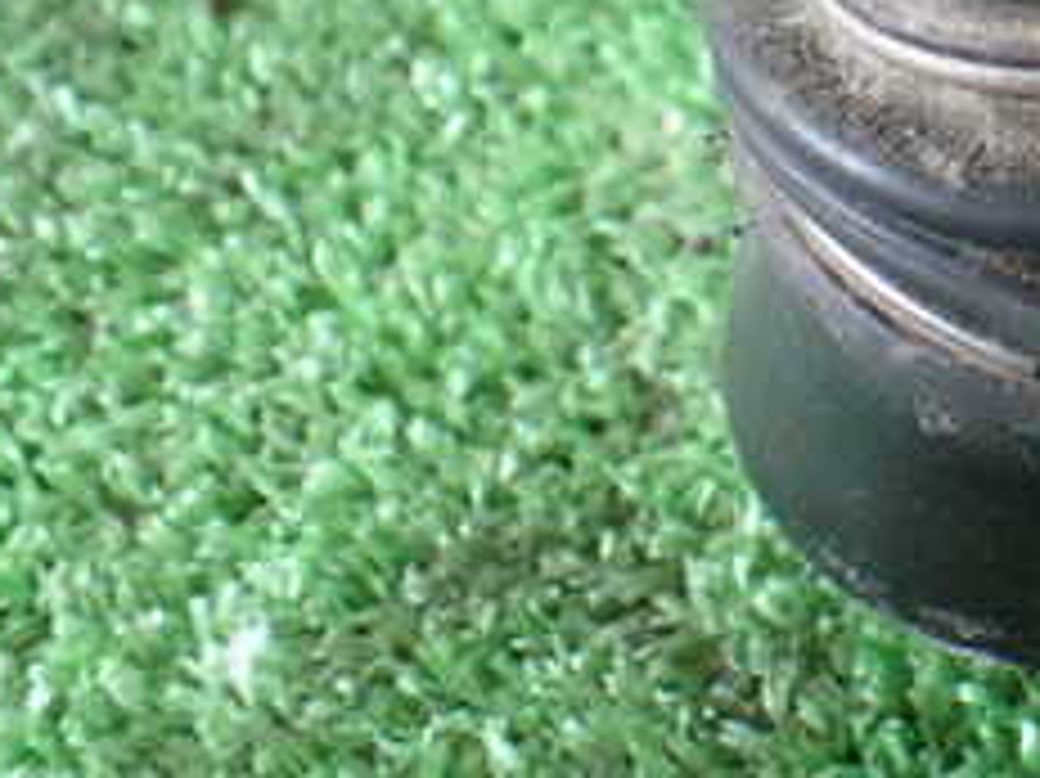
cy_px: -153
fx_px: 2342
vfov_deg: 18.0
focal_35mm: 78
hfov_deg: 23.1
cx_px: 1220
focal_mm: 5.4
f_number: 2.3
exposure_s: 1/100
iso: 800
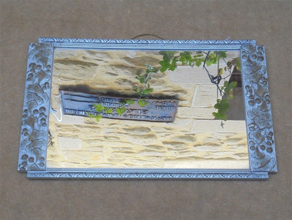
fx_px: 473
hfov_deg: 34.3
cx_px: 146
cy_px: 110
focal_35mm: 56
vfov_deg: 26.1
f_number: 5.2
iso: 250
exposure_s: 1/30
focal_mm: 10.1
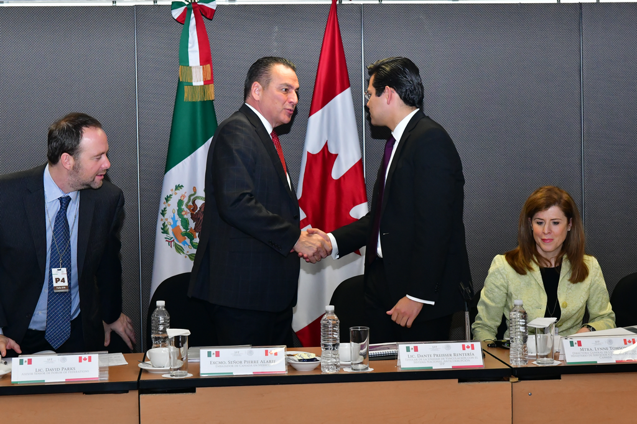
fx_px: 1185
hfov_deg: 30.1
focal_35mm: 67
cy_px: 212
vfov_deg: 20.3
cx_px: 318
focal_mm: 45
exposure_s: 1/250
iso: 1600
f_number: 6.3
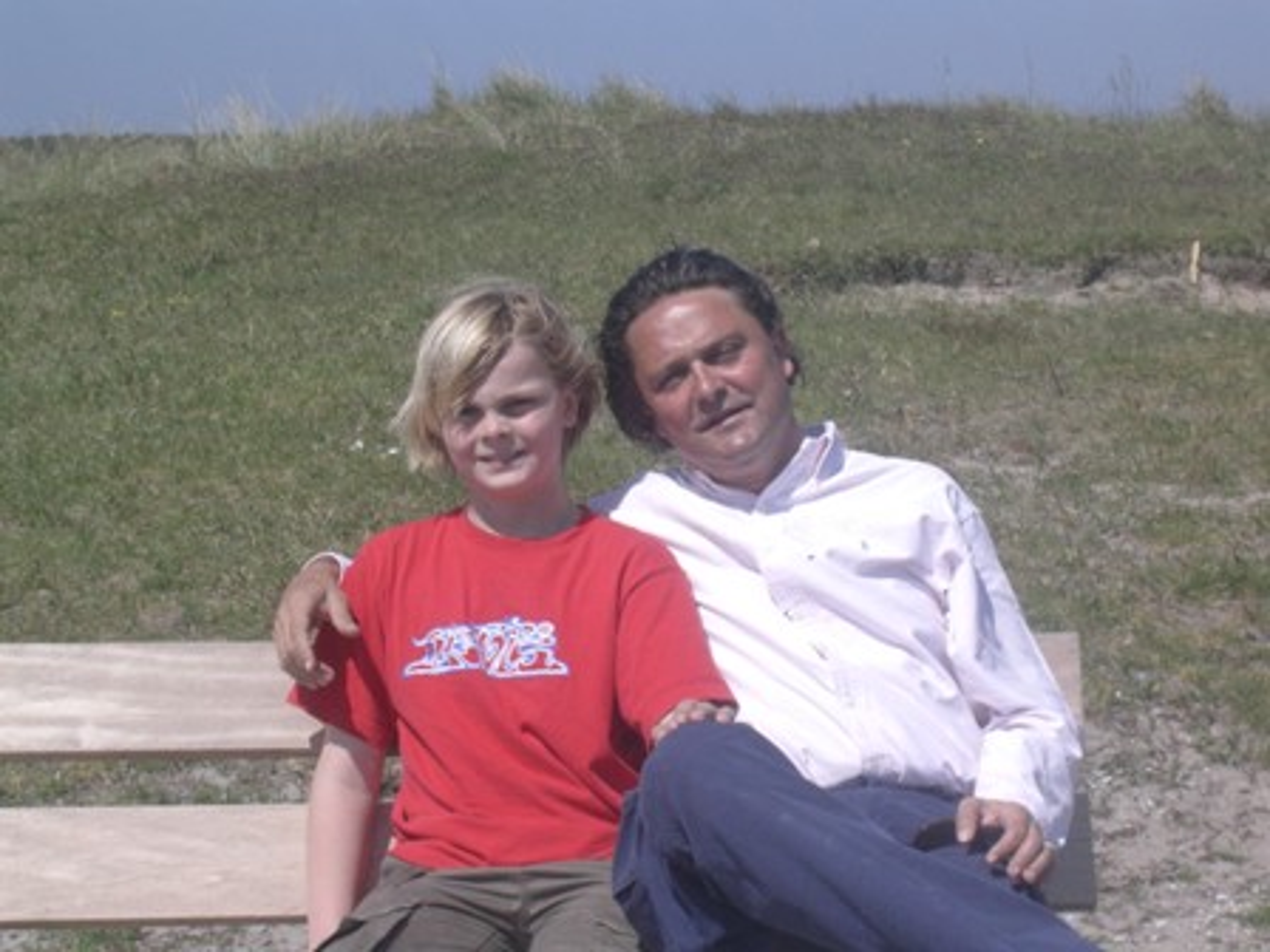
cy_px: 476
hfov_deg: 17.7
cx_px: 635
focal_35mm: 111
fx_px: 4072
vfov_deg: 13.3
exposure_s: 1/724
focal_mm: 16.8
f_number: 4.8
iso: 70
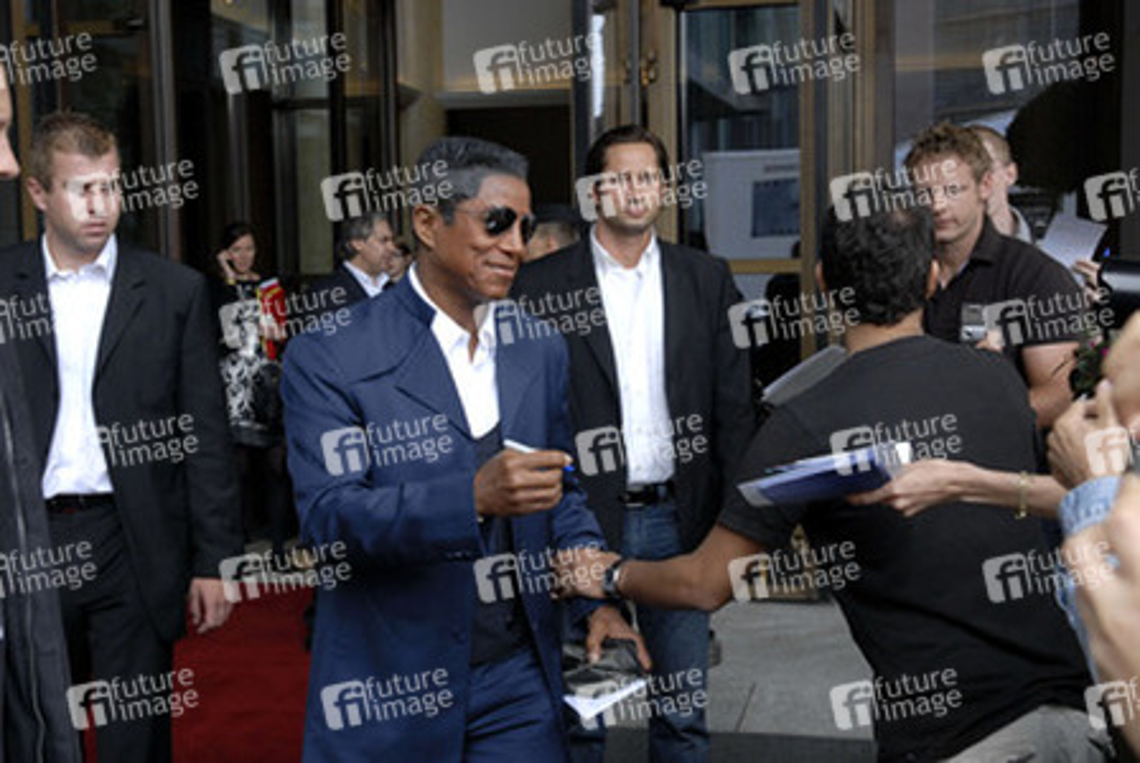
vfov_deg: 25.1
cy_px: 382
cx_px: 570
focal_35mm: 54
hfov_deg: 36.8
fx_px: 1712
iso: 250
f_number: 5.6
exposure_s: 1/125
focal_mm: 36
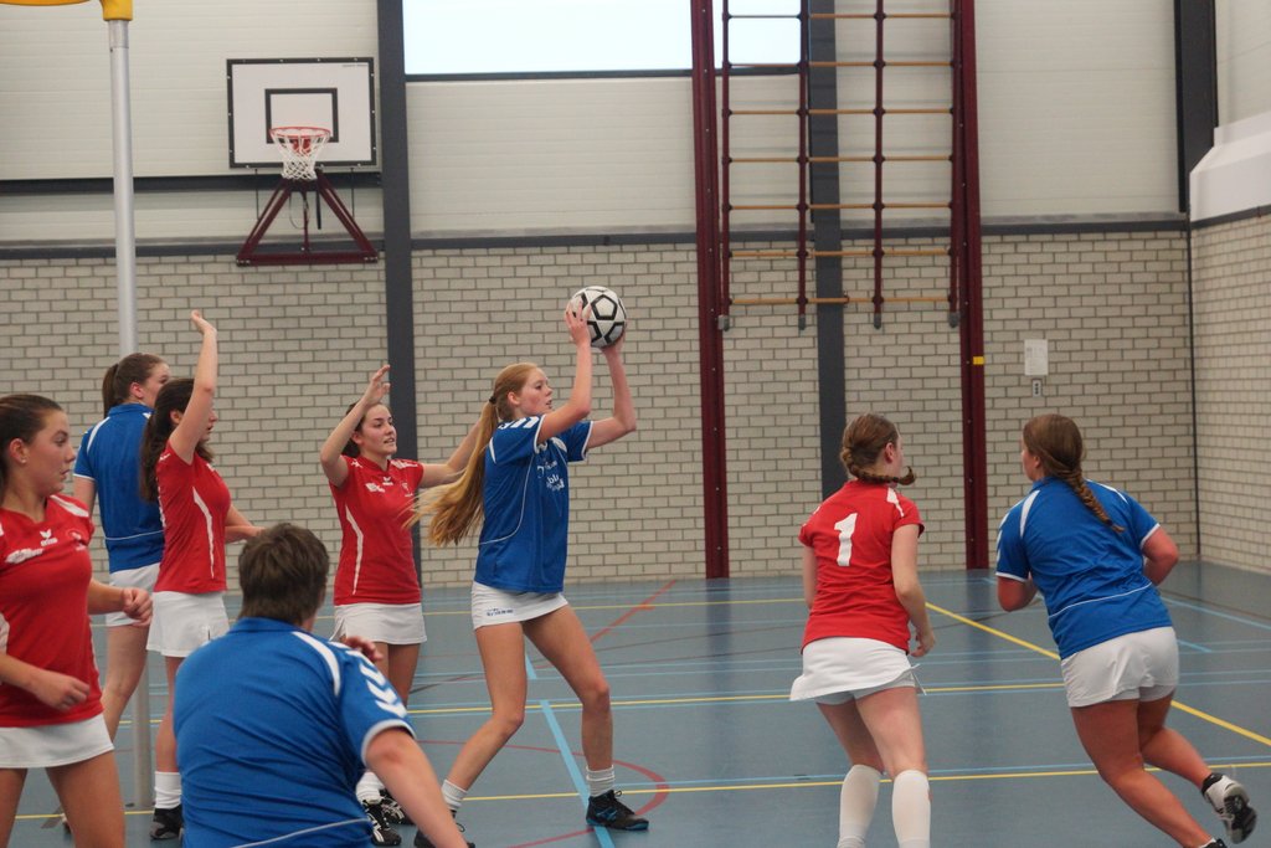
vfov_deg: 18.2
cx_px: 636
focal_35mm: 75
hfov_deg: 27.0
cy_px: 424
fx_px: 2648
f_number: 3.2
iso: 1600
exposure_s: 1/250
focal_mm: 50
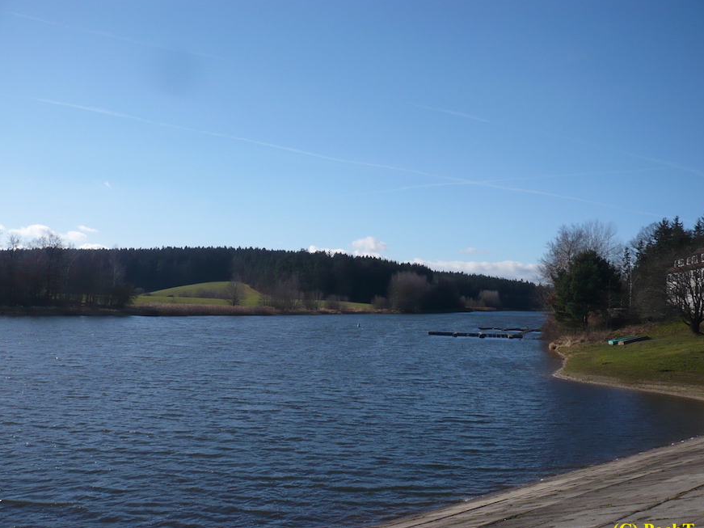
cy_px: 267
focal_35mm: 36
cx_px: 348
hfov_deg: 51.4
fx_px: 732
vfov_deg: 39.6
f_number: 8
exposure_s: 1/400
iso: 100
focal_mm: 5.8
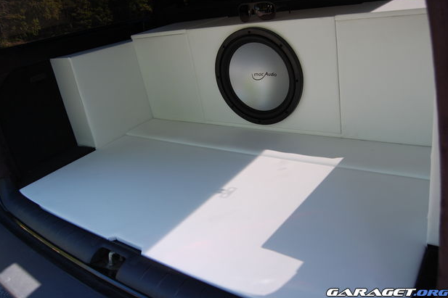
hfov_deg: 65.5
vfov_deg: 46.4
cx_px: 219
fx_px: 348
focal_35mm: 28
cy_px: 145
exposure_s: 1/160
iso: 200
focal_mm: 18
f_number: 6.3
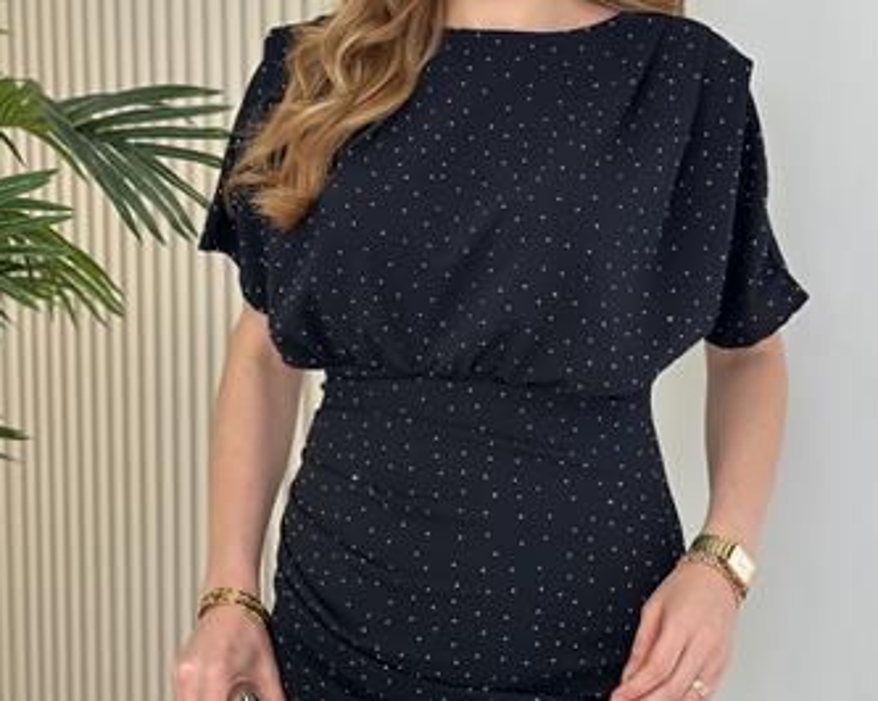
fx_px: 1948
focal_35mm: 75
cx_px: 514
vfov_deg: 20.4
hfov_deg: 25.4
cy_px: 278
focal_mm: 6.86
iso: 80
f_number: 1.78
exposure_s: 1/231
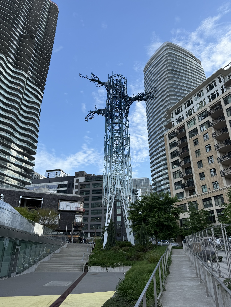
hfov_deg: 56.8
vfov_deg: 71.6
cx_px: 116
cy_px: 154
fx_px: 214
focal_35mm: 24
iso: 80
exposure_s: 1/1770
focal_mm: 6.76
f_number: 1.78
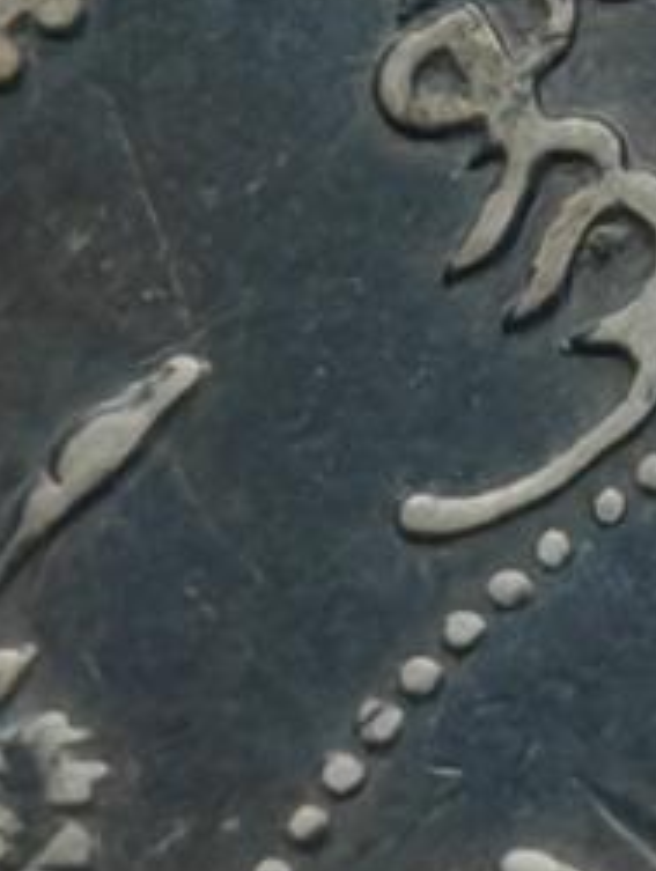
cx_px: 1971
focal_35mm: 680
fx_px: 17138
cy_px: 208
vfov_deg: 2.9
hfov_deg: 2.2
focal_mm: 7.62
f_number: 1.6
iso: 50
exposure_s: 1/240
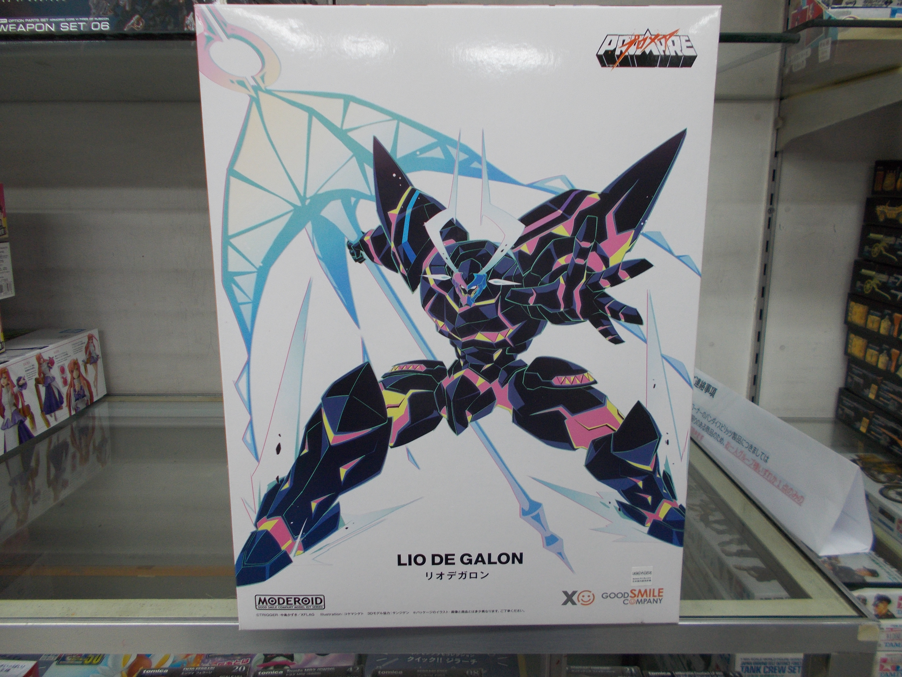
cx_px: 451
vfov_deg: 53.1
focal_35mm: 26
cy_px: 338
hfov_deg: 67.3
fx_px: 677
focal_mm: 4.6
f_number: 3.2
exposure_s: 1/25
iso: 125
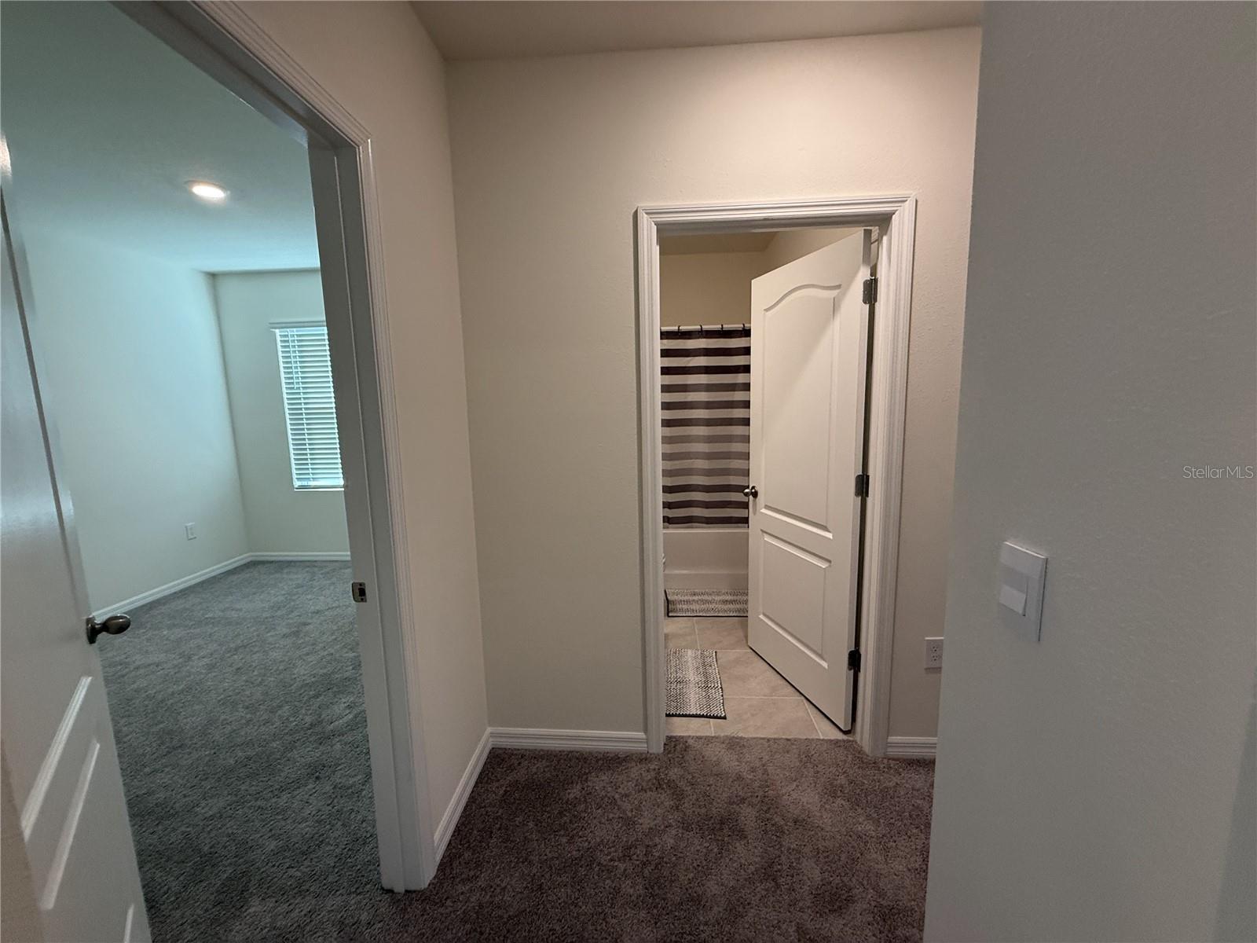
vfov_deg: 85.7
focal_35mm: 14
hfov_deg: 102.1
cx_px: 628
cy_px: 472
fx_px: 508
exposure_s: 1/120
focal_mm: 2.22
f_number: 2.2
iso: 320
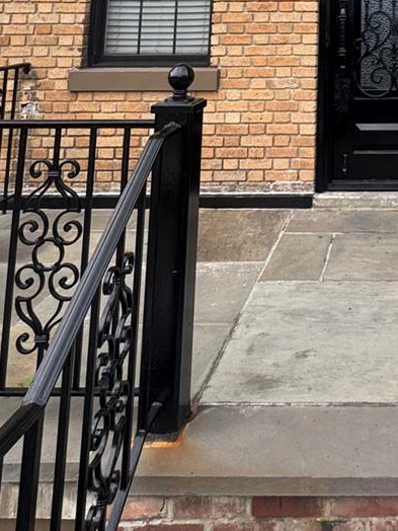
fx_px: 629
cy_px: -104
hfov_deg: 32.2
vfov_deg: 35.9
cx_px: 402
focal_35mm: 41
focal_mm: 2.22
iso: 40
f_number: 2.2
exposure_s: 1/226
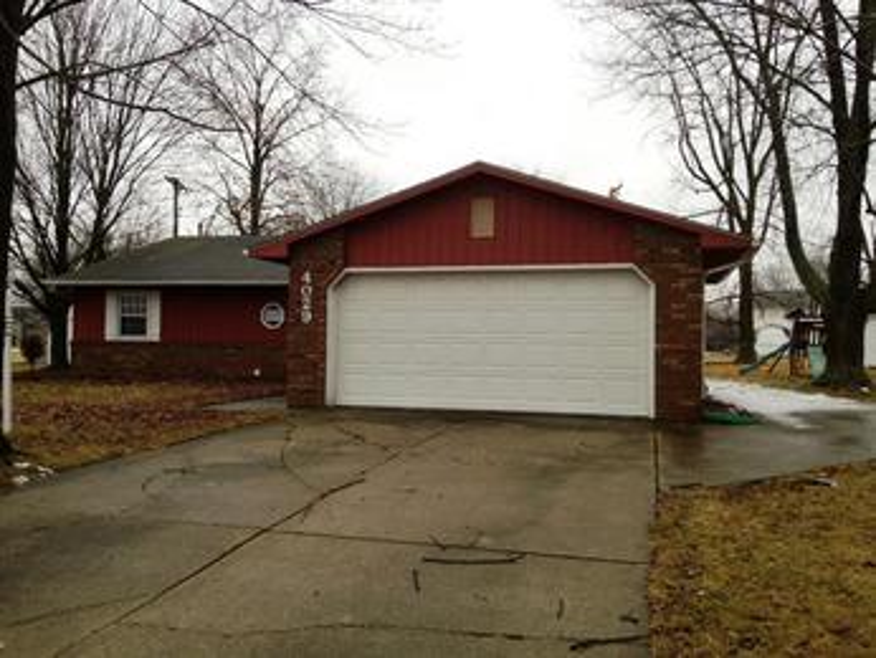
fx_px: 836
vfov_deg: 43.0
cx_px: 438
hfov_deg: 55.3
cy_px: 329
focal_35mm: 33
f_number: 2.4
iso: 64
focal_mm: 4.13
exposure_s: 1/223
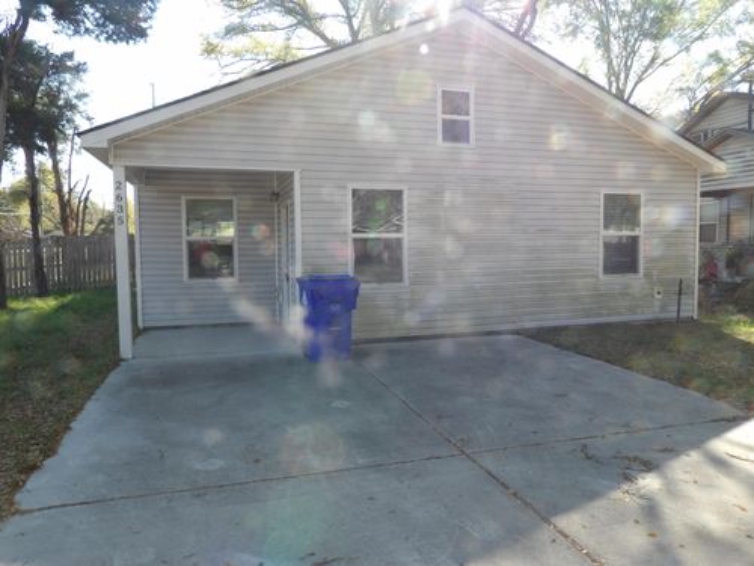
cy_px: 283
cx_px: 377
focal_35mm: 24
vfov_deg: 56.8
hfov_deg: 71.6
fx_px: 523
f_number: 5.6
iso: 100
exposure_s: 1/105
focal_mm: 4.3
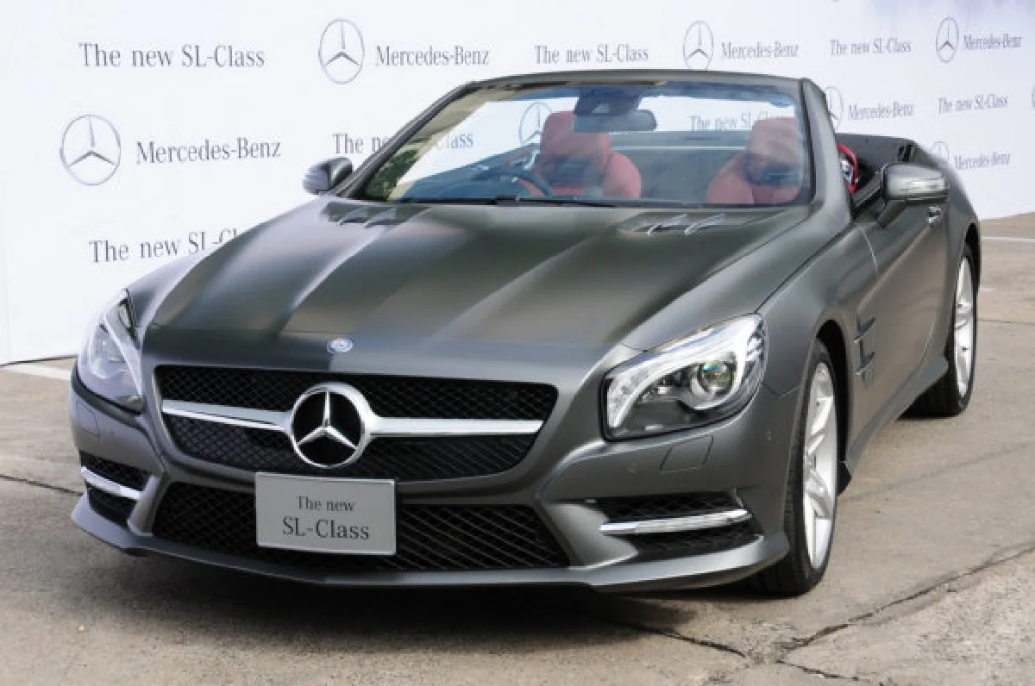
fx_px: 2067
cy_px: 343
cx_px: 518
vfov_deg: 18.9
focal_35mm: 72
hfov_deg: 28.1
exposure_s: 1/250
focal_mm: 48
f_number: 14
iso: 640
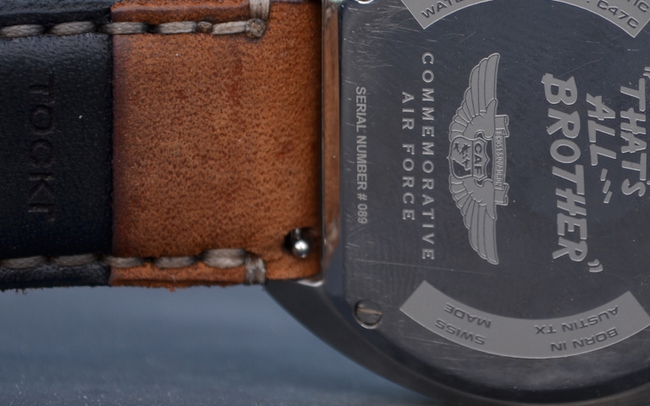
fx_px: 2709
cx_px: 576
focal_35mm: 153
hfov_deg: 13.6
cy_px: 137
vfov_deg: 8.6
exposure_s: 1/30
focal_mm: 55
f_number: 6.3
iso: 100
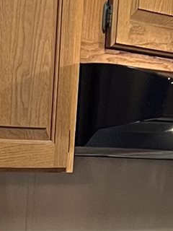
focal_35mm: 187
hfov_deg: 7.7
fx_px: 1246
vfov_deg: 10.0
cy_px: 425
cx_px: -144
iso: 250
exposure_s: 1/60
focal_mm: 5.7
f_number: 1.5
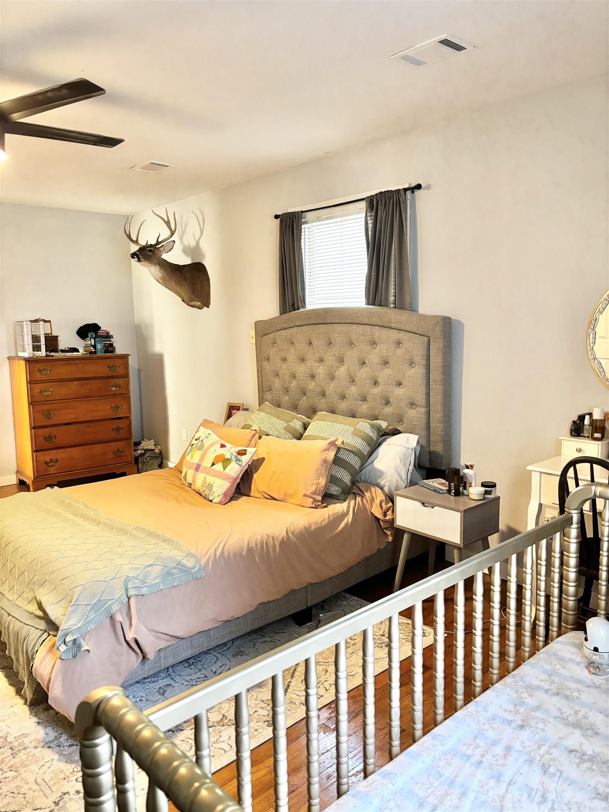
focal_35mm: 26
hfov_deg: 53.1
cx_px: 304
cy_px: 406
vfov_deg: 67.3
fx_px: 610
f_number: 1.6
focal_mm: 5.96
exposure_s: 1/60
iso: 500
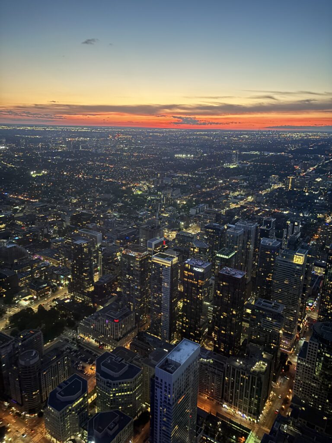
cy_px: 222
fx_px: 332
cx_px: 166
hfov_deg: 53.1
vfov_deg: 67.3
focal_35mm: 26
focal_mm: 5.96
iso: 1600
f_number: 1.6
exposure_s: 1/15
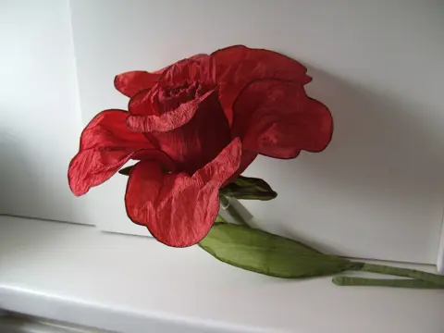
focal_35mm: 37
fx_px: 475
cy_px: 166
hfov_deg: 50.1
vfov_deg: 38.7
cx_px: 222
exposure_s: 1/15
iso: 100
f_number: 2.8
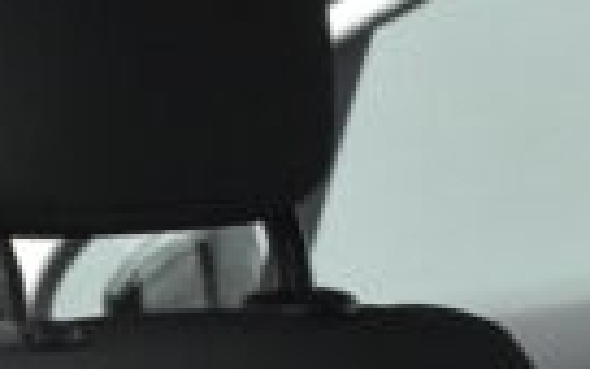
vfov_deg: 6.1
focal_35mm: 208
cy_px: 812
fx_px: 3345
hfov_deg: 10.1
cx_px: 143
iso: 1600
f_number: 3.5
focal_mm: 18
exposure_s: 1/125
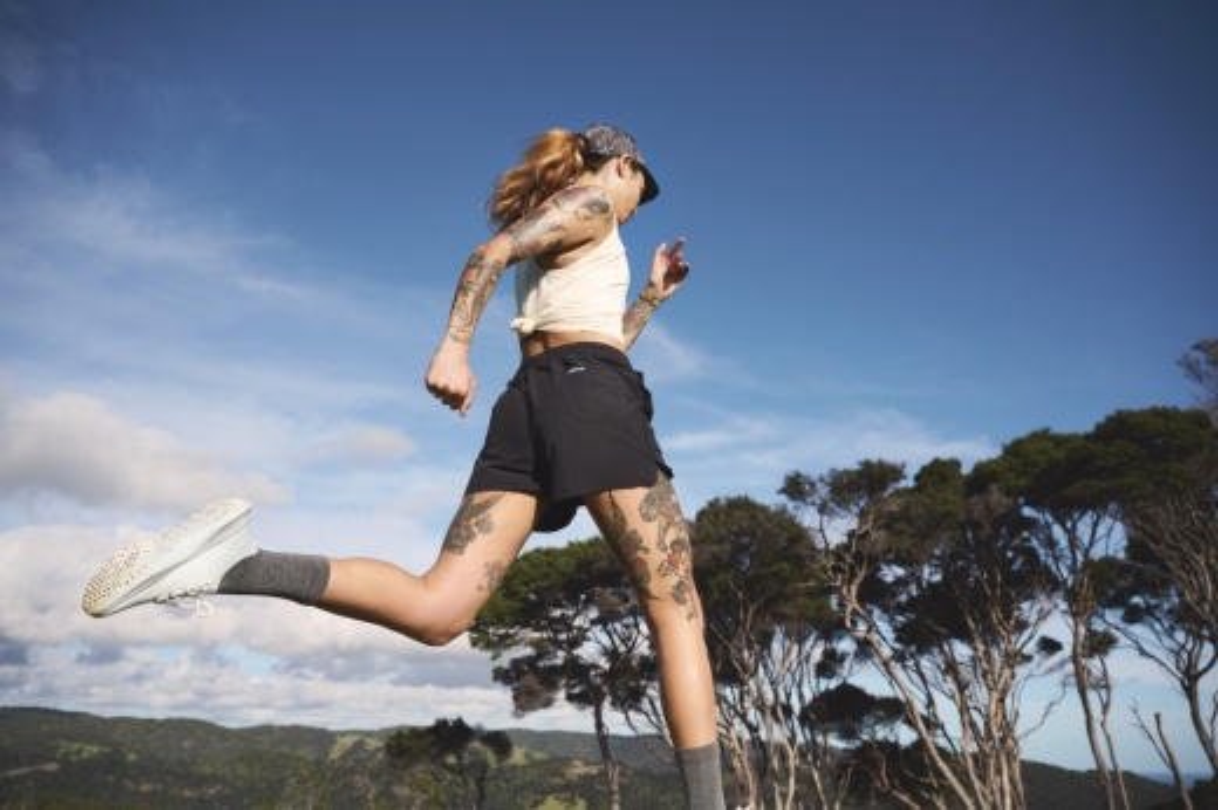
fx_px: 964
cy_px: 405
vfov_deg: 45.6
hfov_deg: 64.6
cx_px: 609
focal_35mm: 28
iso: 250
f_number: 5
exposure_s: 1/2500
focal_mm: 28.5
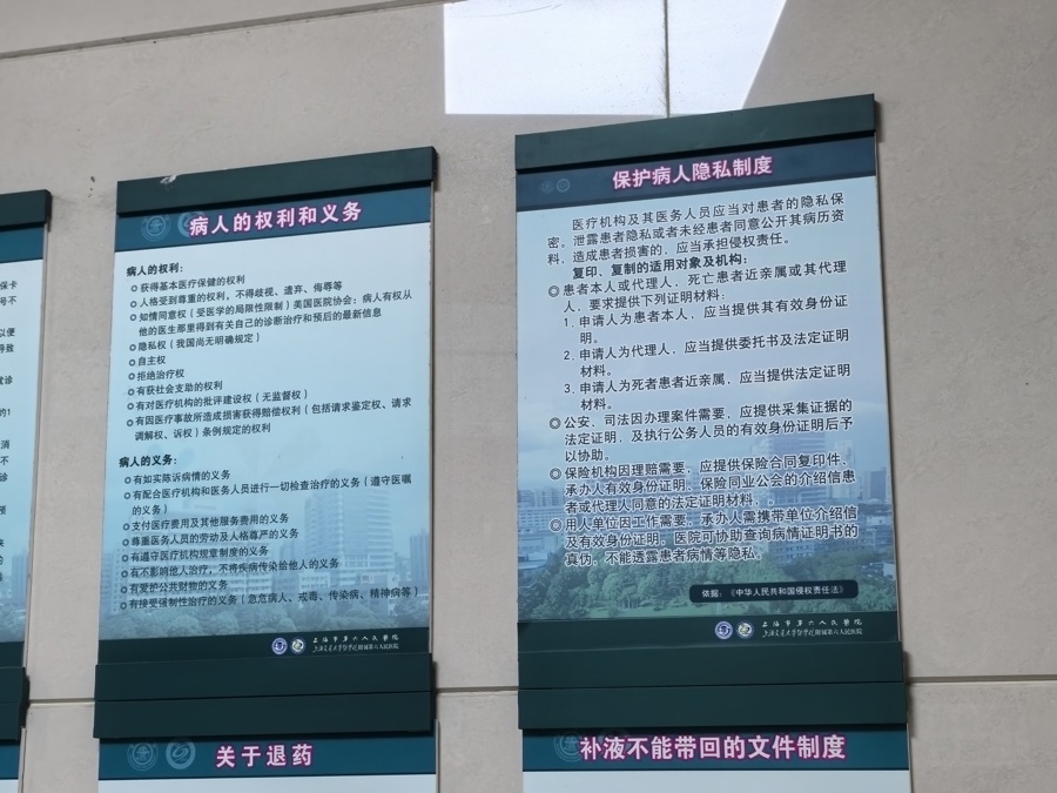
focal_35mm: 57
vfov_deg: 25.7
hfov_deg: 33.8
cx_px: 528
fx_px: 1740
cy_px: 396
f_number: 2
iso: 160
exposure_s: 1/50
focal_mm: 5.75
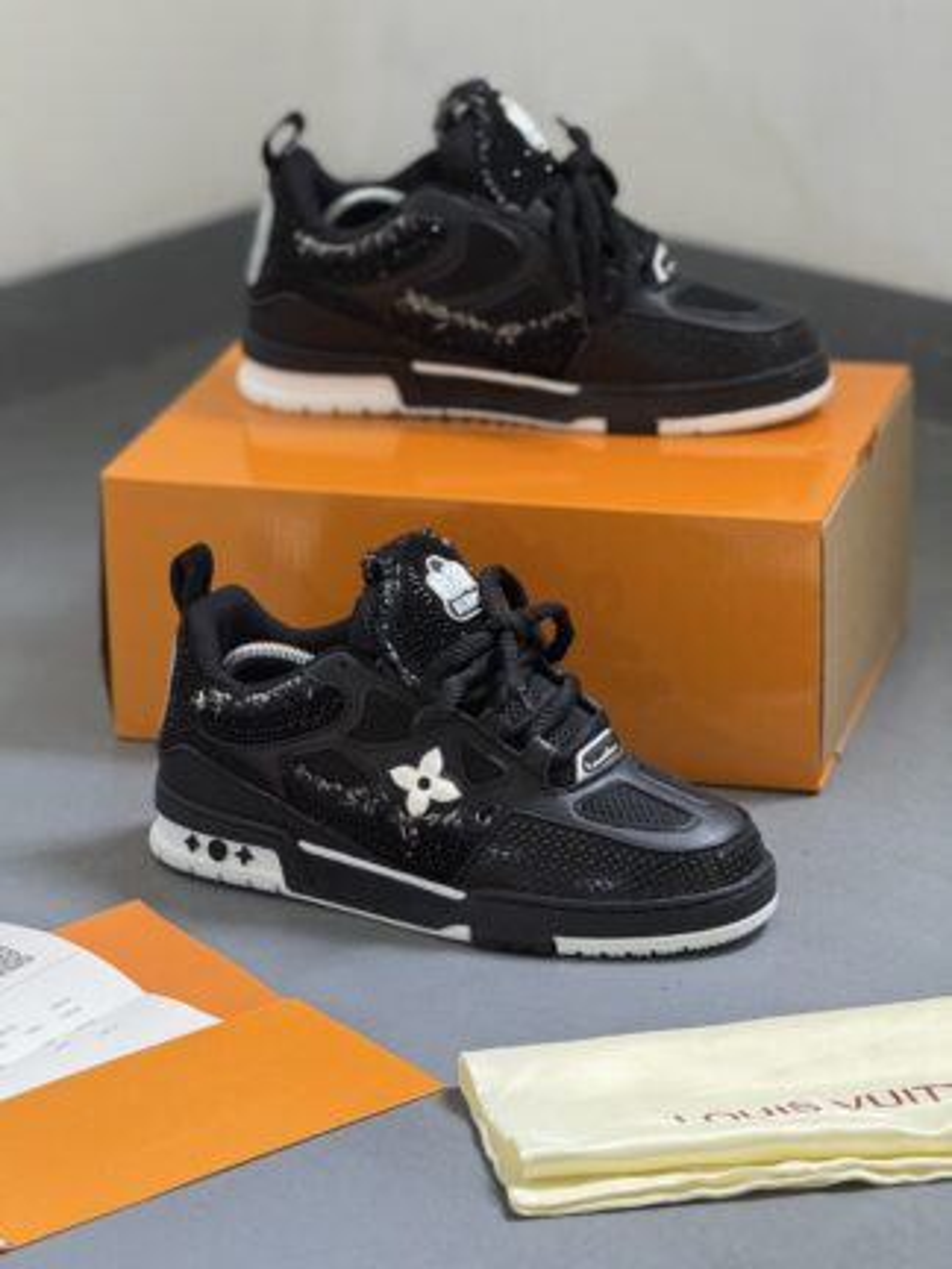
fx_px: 4400
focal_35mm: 120
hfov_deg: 12.3
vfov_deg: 16.4
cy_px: 634
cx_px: 476
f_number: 2.8
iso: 400
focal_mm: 15.66
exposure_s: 1/41
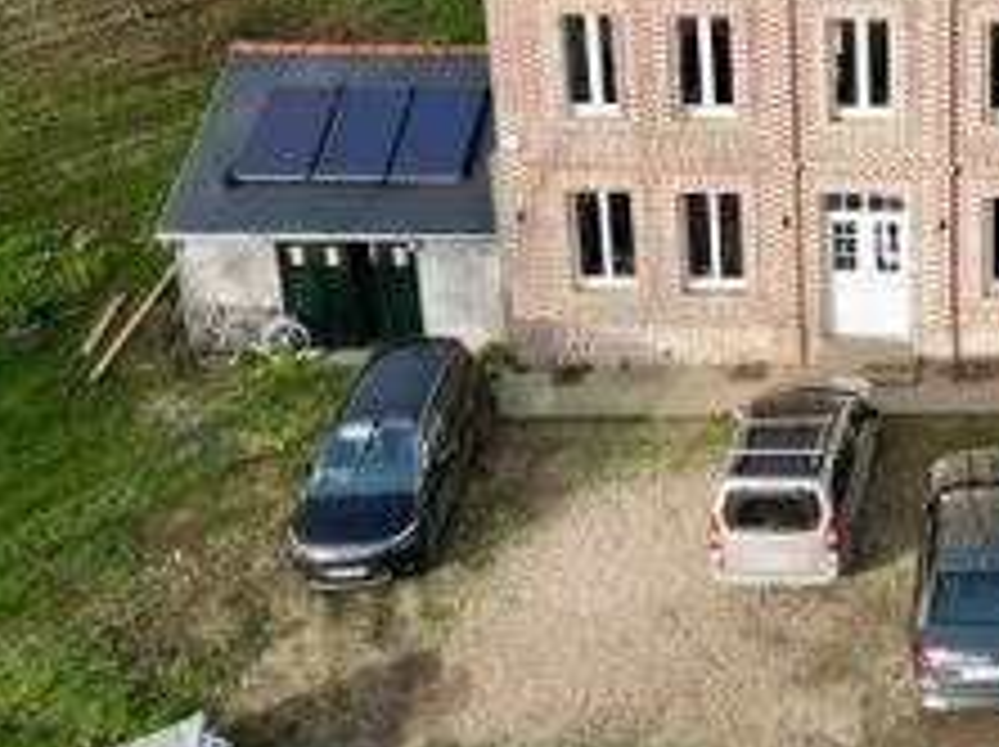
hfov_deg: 27.7
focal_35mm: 65
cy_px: 45
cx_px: 1048
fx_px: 1874
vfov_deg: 21.9
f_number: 1.7
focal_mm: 6.72
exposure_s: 1/1250
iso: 130
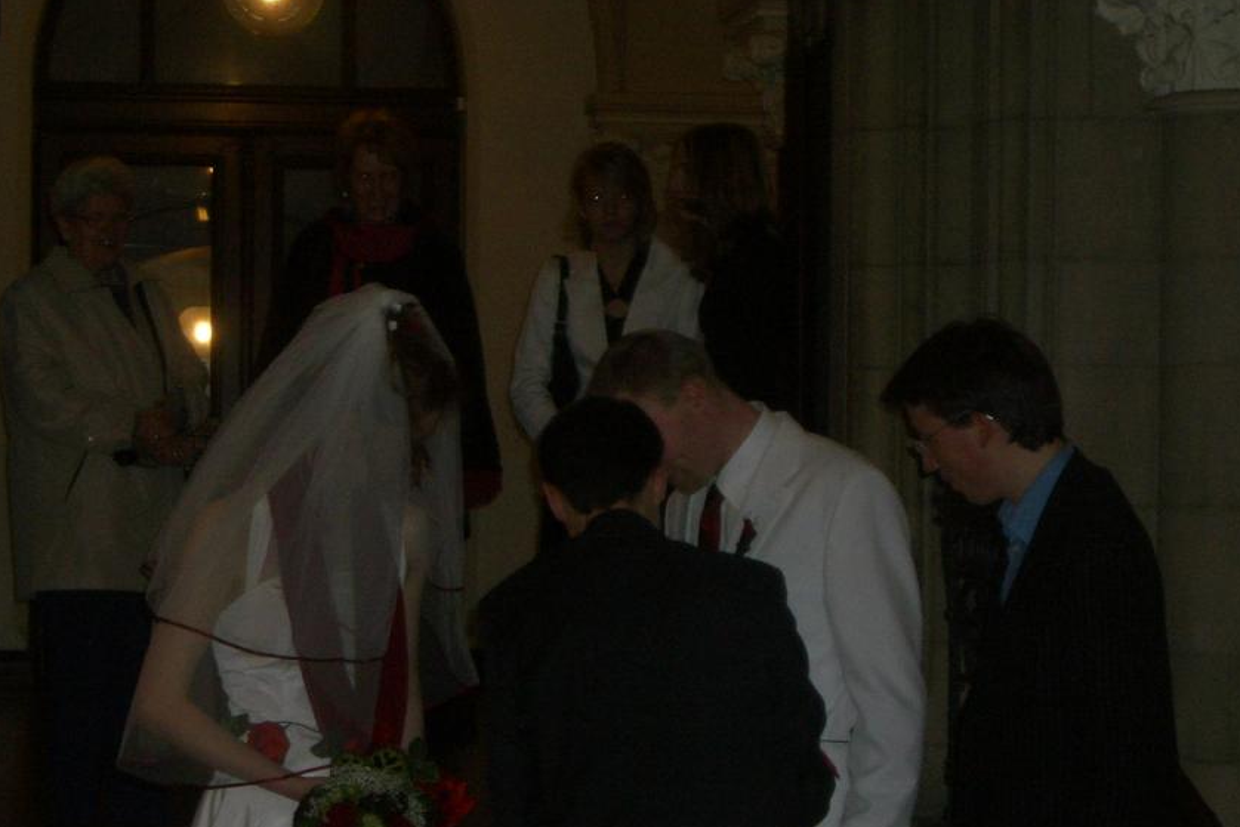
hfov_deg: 21.7
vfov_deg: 14.5
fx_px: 3238
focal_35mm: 94
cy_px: 530
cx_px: 515
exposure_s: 1/60
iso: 100
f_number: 3.9
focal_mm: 12.2
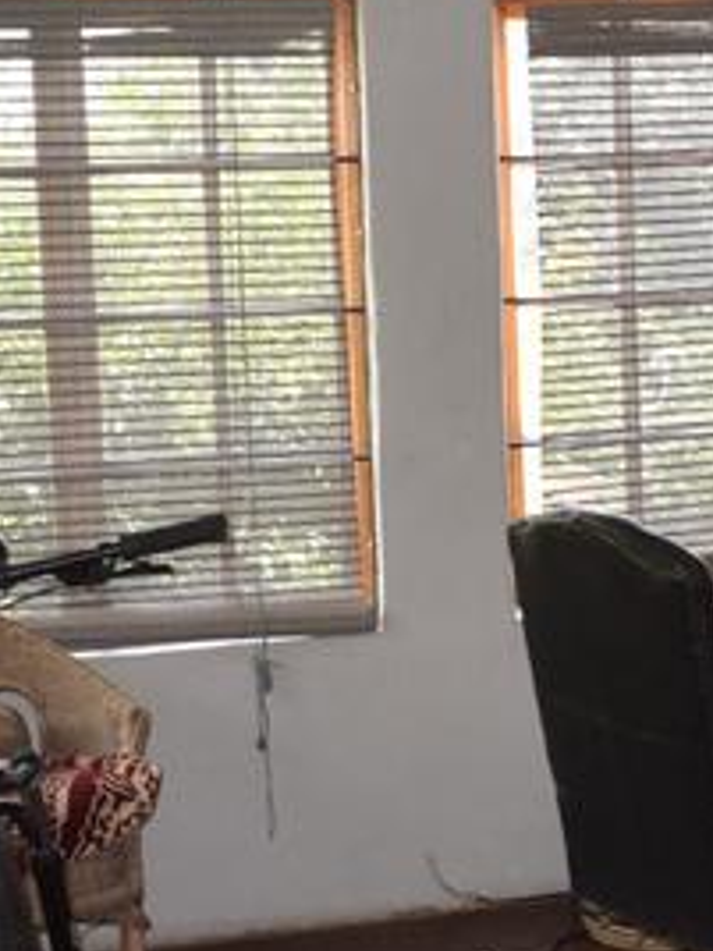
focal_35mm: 86
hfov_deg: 16.5
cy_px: 442
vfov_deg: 22.8
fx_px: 2362
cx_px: 841
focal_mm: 20
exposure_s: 1/100
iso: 800
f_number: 5
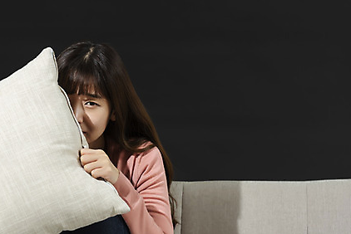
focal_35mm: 277
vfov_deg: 5.0
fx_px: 2703
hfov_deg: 7.4
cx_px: 114
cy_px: 158
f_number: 4
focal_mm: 195
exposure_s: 1/125
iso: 100
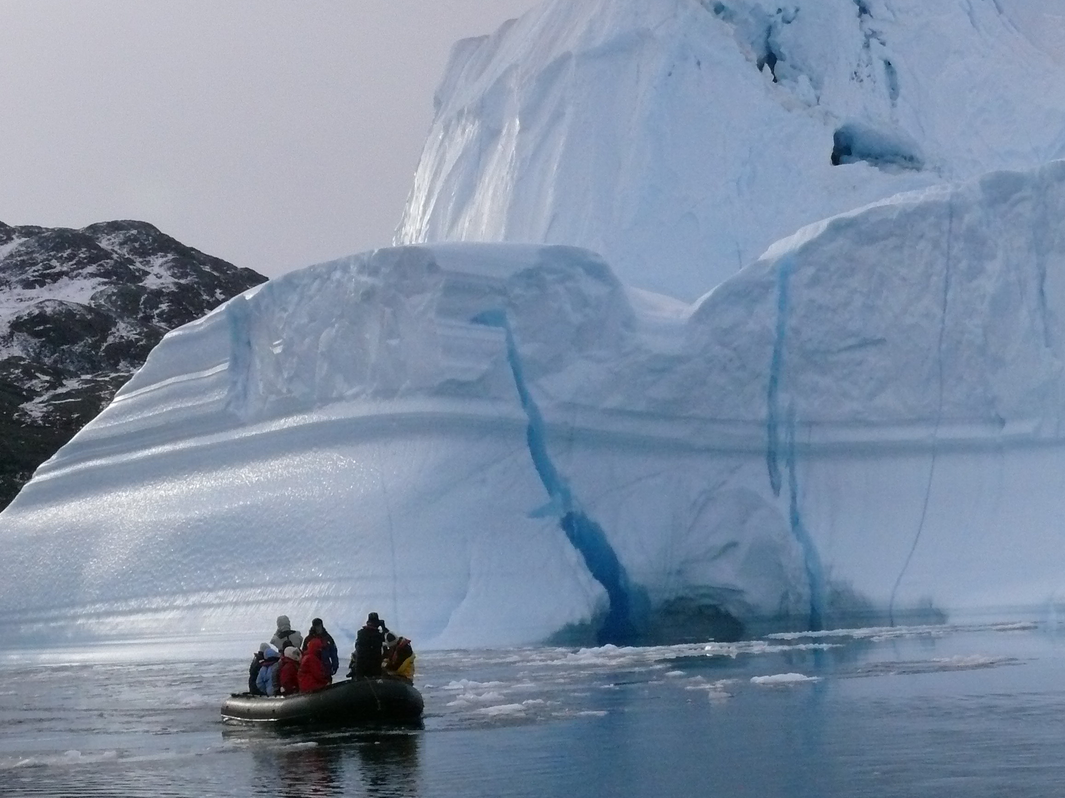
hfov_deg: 24.6
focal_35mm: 79
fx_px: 2430
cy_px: 355
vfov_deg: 18.7
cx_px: 670
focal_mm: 11.2
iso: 400
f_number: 9
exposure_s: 1/800
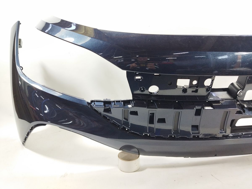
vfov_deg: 51.4
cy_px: 94
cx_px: 126
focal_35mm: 27
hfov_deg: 65.3
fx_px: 197
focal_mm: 4.71
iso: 120
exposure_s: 1/50
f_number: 1.79
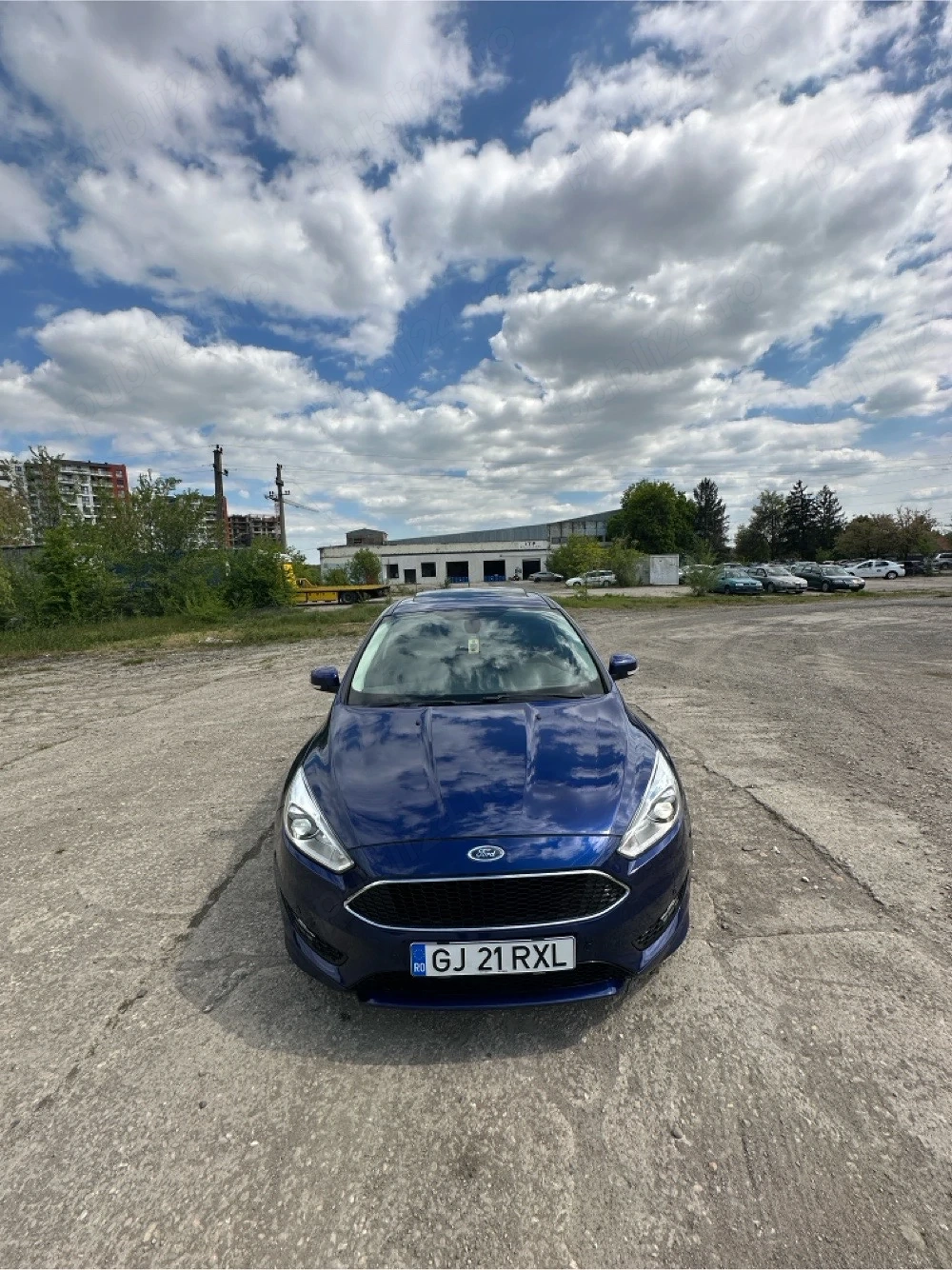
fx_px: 514
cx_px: 476
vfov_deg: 102.1
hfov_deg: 85.7
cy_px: 635
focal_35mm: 14
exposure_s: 1/2257
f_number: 2.2
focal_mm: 2.22
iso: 50
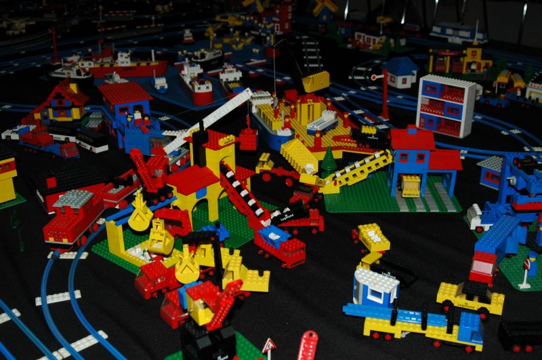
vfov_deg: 31.8
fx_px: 631
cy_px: 180
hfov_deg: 46.5
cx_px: 271
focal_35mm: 42
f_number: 5.6
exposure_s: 1/125
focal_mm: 28
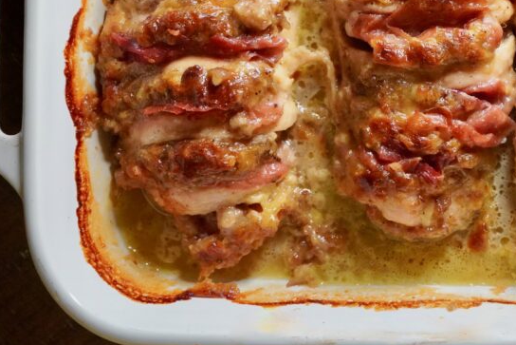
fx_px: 1175
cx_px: 391
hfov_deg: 24.5
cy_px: 70
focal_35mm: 82
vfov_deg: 16.6
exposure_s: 1/100
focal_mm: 29
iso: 2500
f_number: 5.6
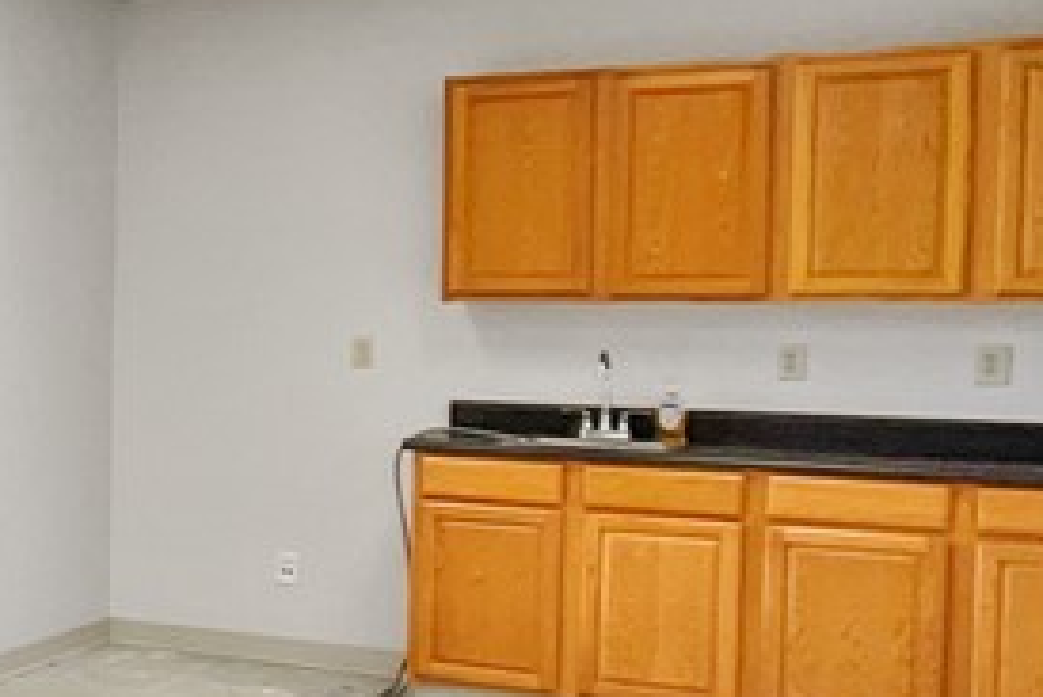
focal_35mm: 101
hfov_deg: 17.0
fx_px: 2928
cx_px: -773
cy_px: 385
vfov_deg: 13.6
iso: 50
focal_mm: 5.7
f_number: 1.5
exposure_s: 1/690
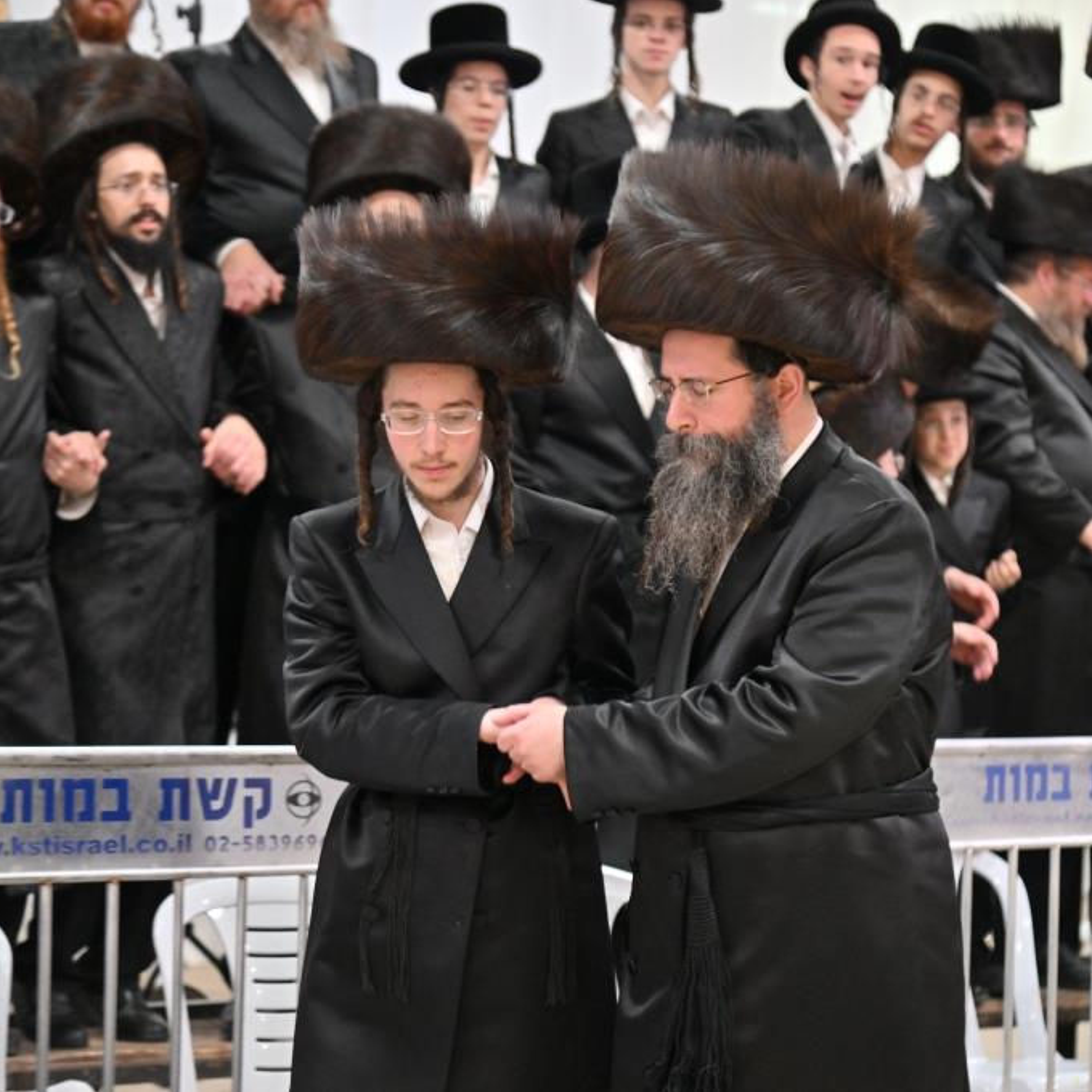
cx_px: 668
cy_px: 545
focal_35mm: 110
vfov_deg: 15.8
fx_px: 3926
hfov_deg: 15.8
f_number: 4
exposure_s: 1/200
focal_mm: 86
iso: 1250
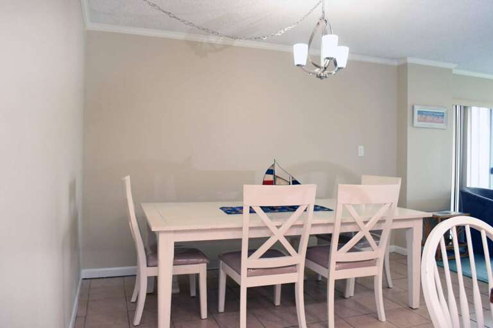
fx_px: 369
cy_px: 164
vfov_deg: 47.9
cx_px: 246
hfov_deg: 67.4
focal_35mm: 27
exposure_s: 1/125
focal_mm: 18
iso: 1100
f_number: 4
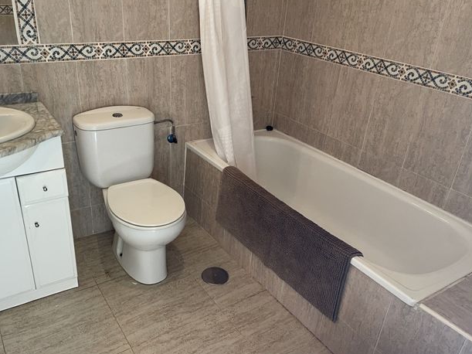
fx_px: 409
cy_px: 186
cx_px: 210
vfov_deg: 46.8
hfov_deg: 59.8
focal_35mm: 30
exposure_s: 1/50
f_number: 1.6
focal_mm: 4.2
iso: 125
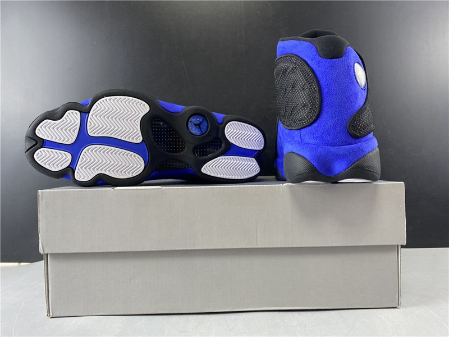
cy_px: 168
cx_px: 224
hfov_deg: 67.3
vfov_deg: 53.1
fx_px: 337
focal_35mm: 26
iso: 100
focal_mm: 4.25
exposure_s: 1/50
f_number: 1.8
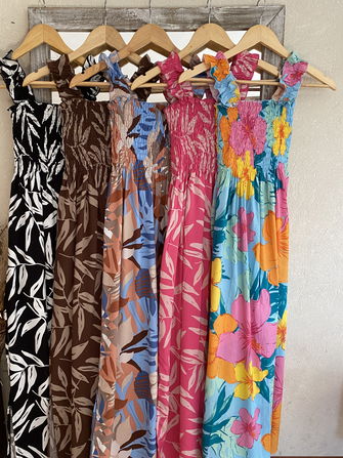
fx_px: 410
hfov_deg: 45.2
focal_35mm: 31
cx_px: 139
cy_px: 256
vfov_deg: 58.2
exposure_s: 1/60
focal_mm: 4.25
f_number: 1.8
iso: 250
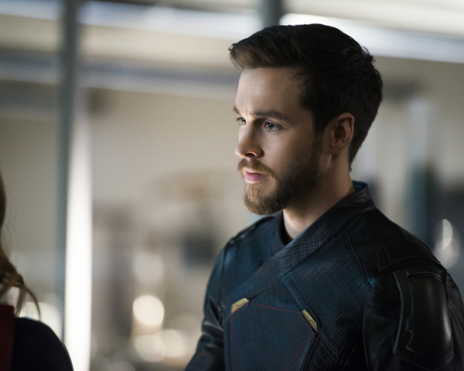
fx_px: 3117
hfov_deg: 8.5
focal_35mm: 227
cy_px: 186
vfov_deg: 6.8
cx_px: 253
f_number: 2.8
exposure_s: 1/100
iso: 3200
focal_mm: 200
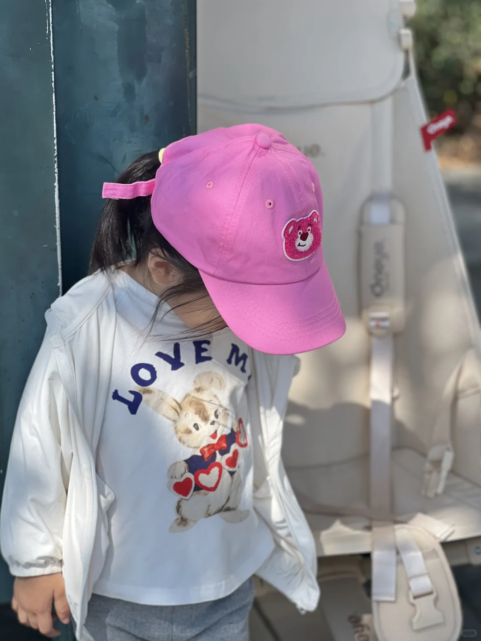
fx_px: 1427
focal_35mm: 77
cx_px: 240
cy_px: 320
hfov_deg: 19.1
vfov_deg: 25.3
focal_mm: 9
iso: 32
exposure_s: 1/440
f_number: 2.8
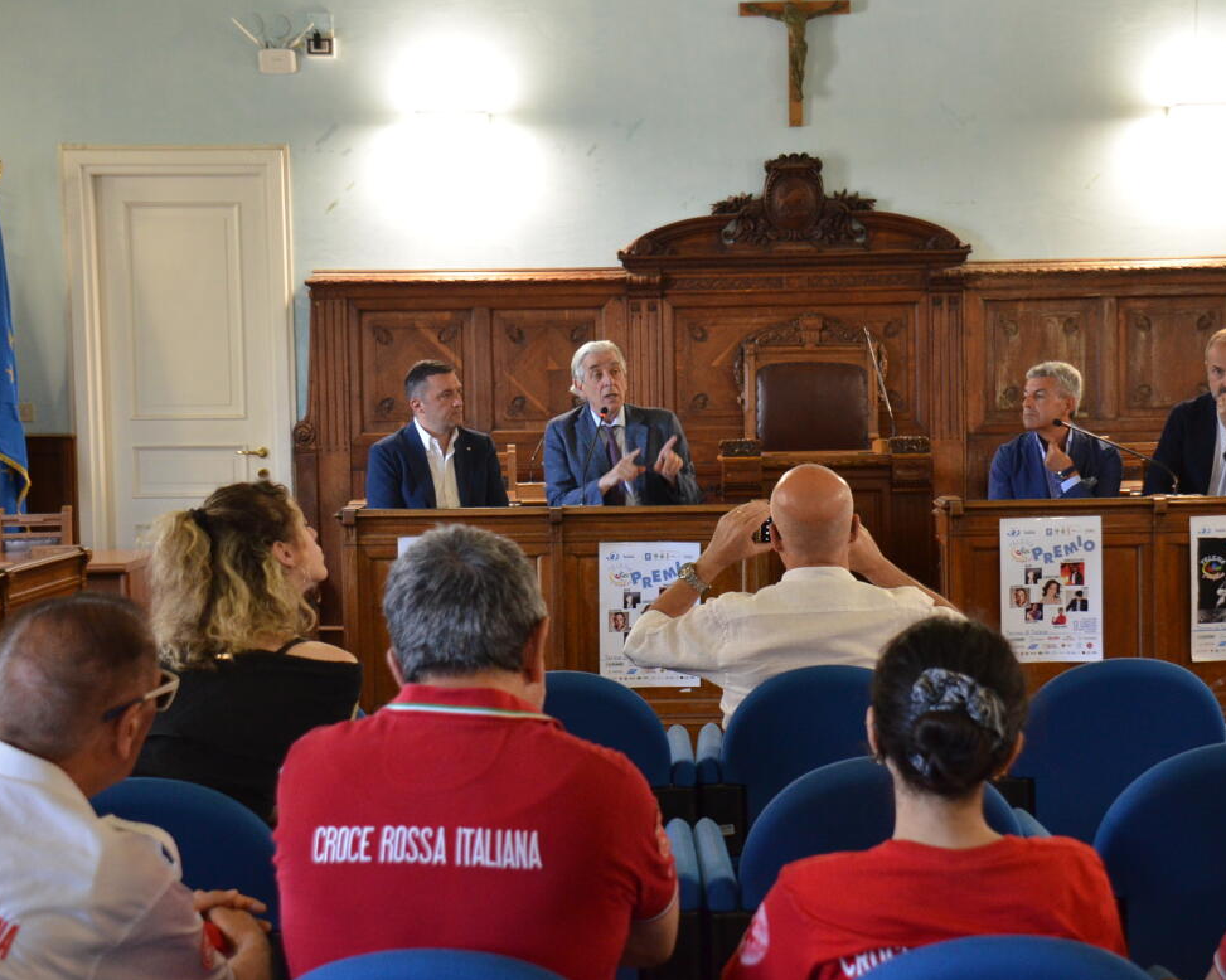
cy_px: 488
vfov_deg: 29.1
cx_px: 707
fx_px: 1886
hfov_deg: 35.9
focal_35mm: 52
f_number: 4.2
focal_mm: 30
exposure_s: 1/60
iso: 1600
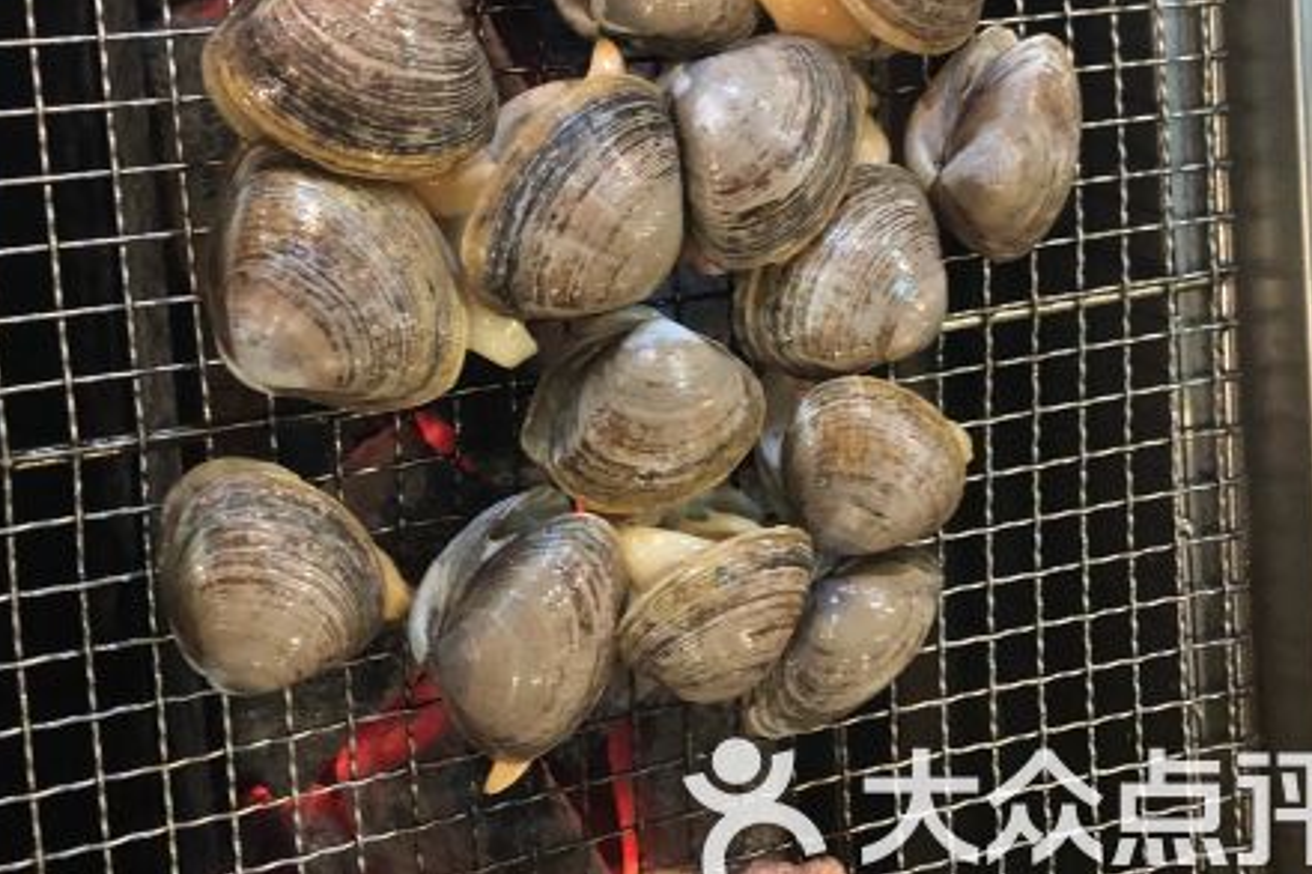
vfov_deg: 27.5
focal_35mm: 48
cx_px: 388
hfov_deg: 40.4
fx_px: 1749
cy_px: 180
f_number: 1.8
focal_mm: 3.99
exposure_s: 1/13
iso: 100
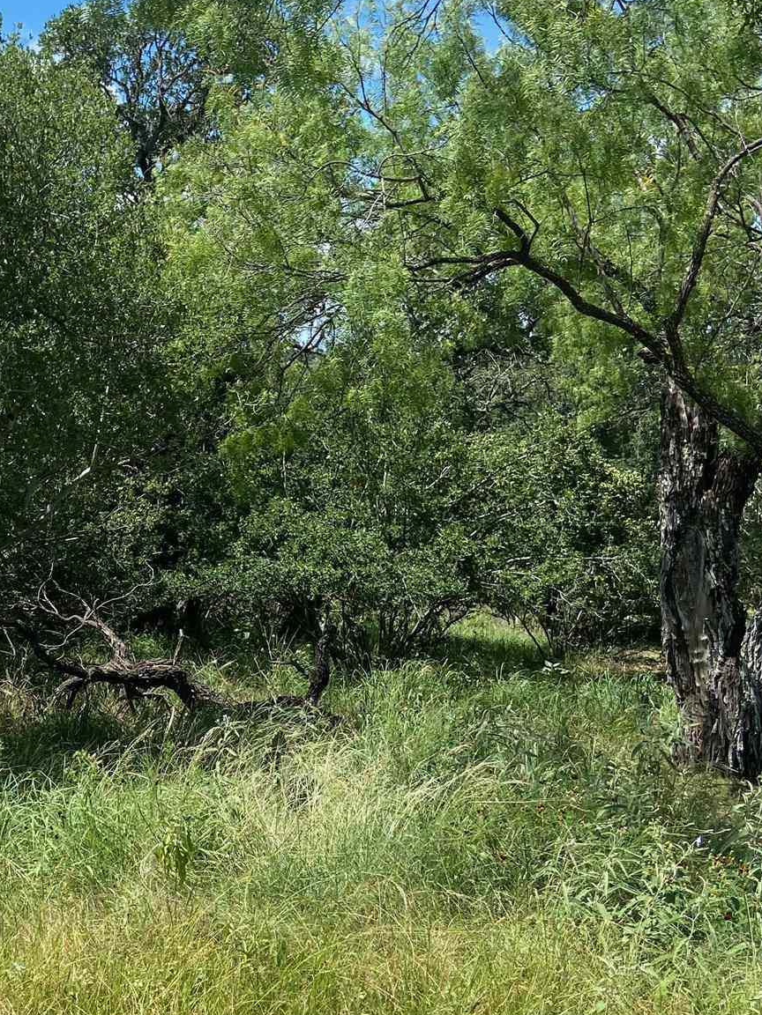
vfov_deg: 36.8
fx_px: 1526
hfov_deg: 27.0
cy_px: 572
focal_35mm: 52
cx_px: 68
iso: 32
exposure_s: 1/1838
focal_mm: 4.25
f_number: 1.8
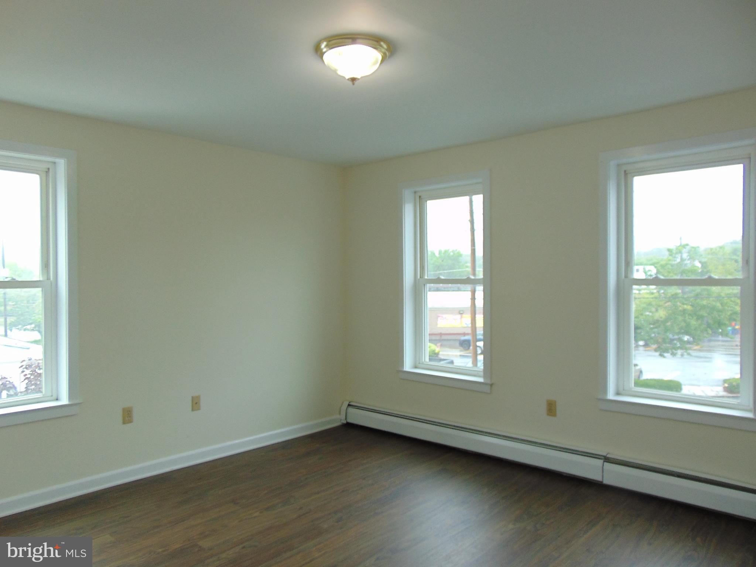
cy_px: 284
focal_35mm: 25
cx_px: 378
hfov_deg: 69.4
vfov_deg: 54.9
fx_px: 546
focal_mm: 4.5
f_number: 3
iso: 80
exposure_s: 1/40
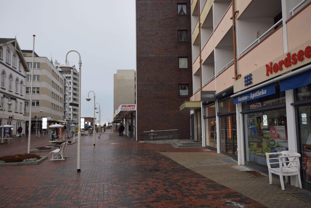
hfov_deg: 61.9
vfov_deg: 43.6
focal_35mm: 30
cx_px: 156
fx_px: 259
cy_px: 104
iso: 250
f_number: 5.6
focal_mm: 20
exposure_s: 1/125
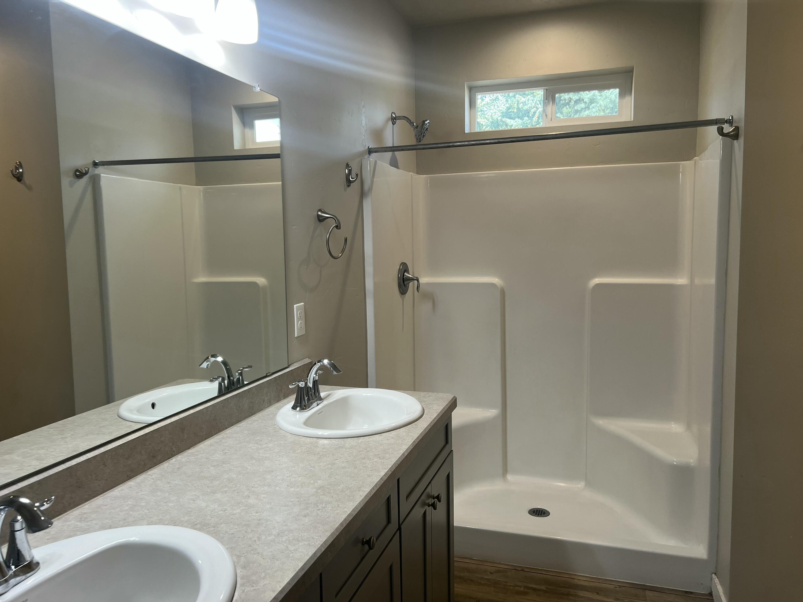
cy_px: 301
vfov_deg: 53.1
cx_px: 402
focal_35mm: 26
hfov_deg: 67.3
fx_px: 603
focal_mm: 5.7
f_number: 1.5
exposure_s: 1/120
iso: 64
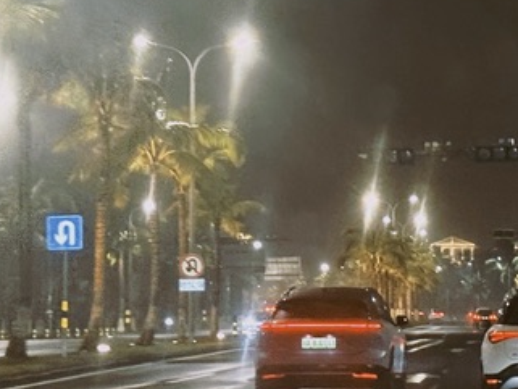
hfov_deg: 12.8
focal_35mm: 153
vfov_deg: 9.7
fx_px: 2290
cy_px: 157
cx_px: 473
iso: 160
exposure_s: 1/50
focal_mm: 6.76
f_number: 1.78
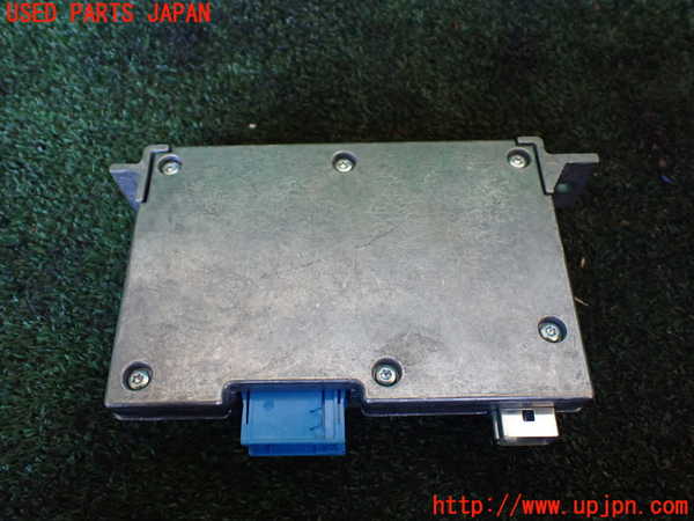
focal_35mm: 30
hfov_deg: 60.0
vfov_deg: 46.8
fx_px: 601
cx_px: 347
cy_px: 260
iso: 800
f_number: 2.3
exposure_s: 1/100
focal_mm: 5.4
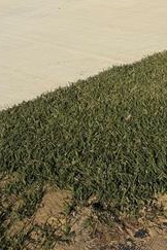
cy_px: -81
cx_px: 75
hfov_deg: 17.3
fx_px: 550
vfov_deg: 22.7
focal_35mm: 79
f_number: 1.78
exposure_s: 1/10309
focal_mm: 6.76
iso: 80
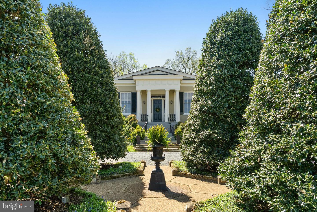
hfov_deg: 73.7
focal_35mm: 24
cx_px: 158
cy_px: 106
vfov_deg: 53.2
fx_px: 211
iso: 640
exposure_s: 1/400
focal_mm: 24
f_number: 10
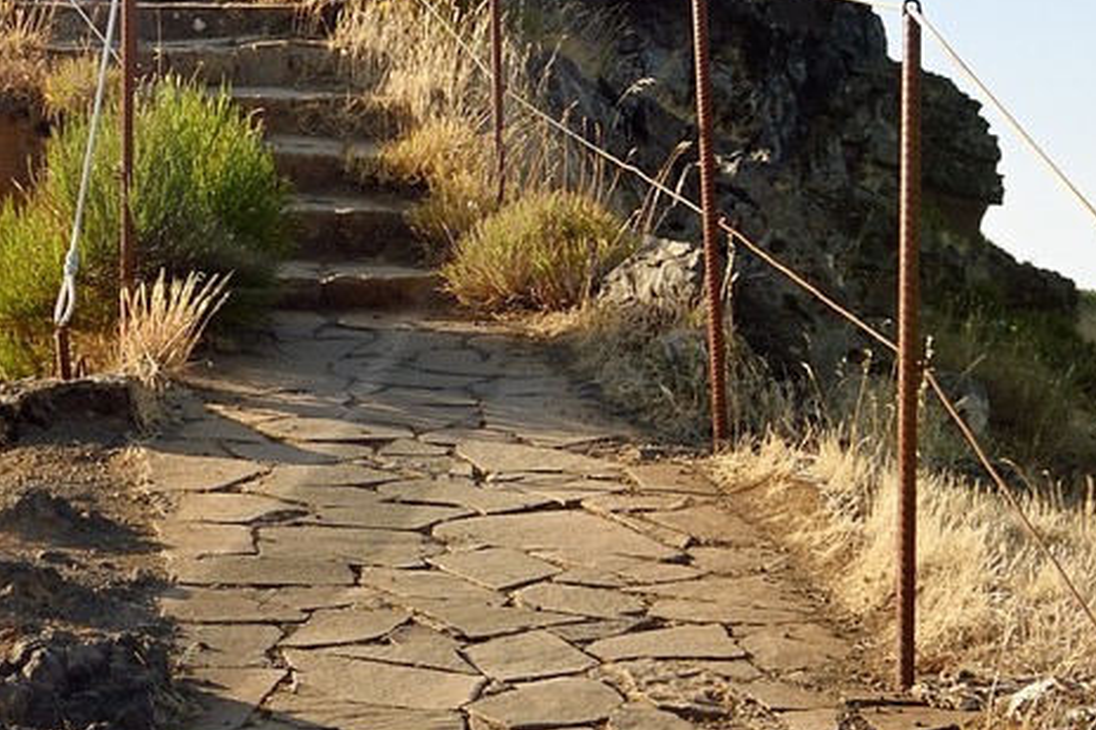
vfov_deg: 12.5
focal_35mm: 107
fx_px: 3256
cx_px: -364
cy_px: -98
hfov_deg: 17.8
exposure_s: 1/200
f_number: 11
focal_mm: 31
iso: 200
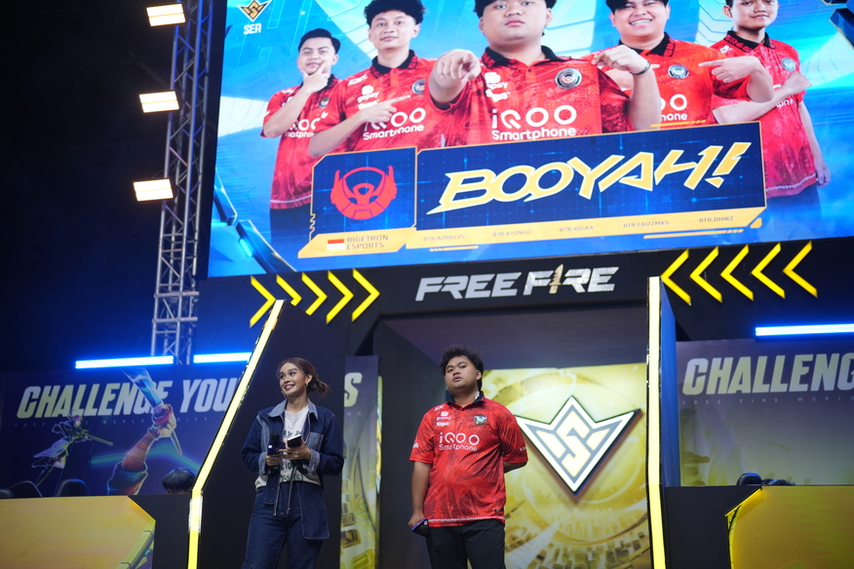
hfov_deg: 39.6
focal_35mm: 50
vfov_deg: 27.0
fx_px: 1186
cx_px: 427
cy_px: 284
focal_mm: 50
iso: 400
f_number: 1.4
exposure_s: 1/250
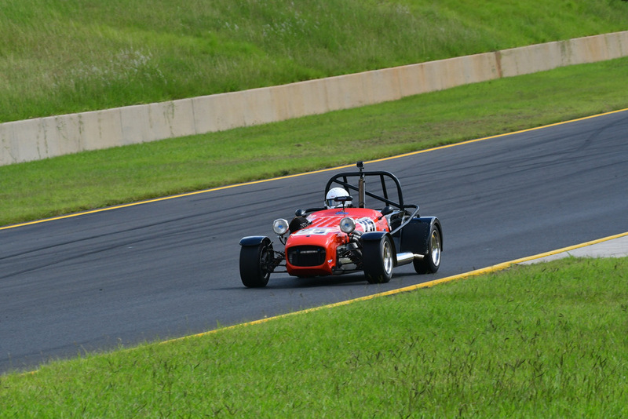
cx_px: 314
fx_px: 5235
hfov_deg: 6.9
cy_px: 210
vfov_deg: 4.6
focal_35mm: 300
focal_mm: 200
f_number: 11
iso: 800
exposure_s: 1/640
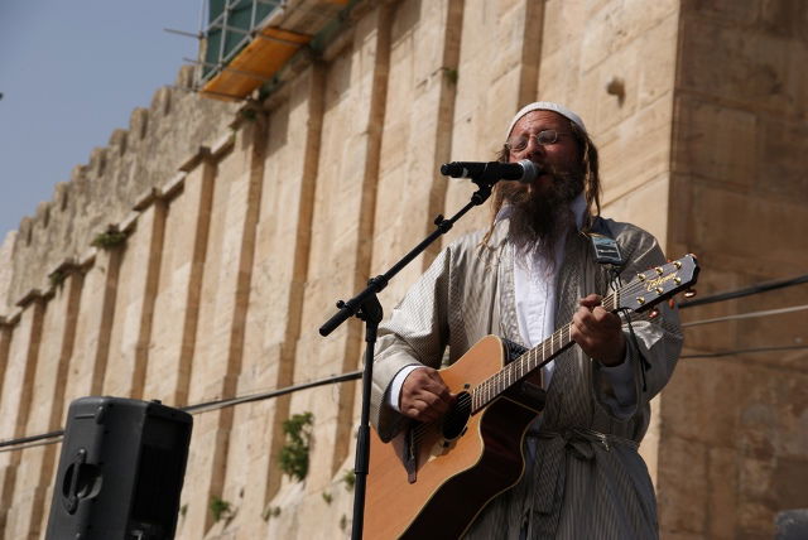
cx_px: 404
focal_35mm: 112
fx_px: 2527
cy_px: 270
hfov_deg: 18.2
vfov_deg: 12.2
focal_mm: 75
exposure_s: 1/500
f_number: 9
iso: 100
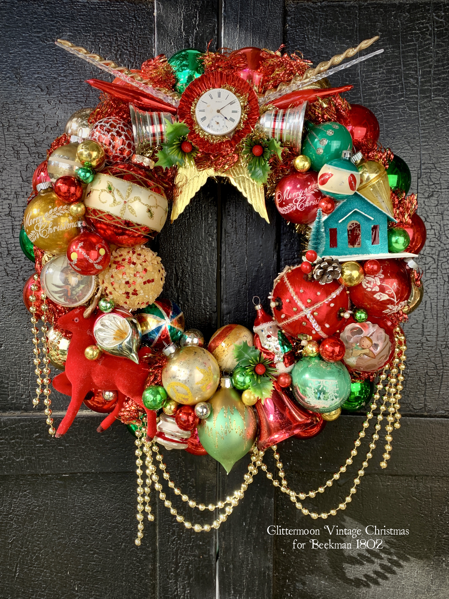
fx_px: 450
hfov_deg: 53.1
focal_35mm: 26
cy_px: 300
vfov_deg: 67.3
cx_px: 224
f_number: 1.8
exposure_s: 1/121
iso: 50
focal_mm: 4.25
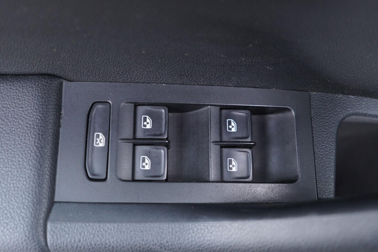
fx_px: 378
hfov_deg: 53.1
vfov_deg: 36.9
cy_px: 126
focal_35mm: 36
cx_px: 189
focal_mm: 24
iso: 500
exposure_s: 1/40
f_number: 2.8
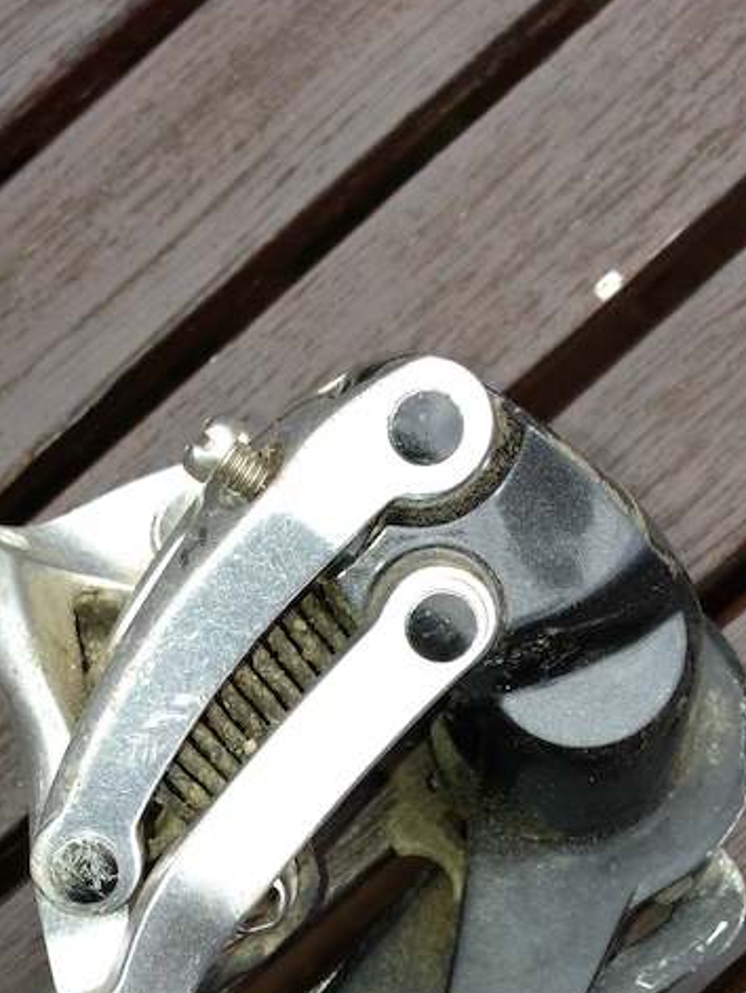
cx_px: 293
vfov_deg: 33.2
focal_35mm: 56
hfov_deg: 26.1
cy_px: 820
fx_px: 1607
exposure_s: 1/120
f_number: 2.4
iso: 50
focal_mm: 4.13
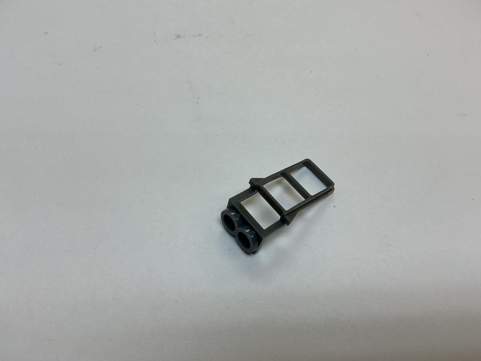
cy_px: 180
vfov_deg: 48.2
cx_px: 240
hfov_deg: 61.7
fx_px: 403
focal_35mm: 29
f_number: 1.8
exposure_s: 1/100
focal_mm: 3
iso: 16
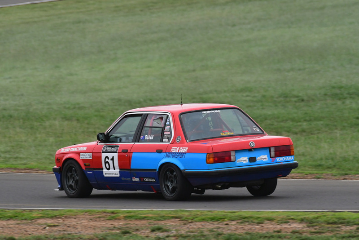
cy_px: 120
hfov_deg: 3.1
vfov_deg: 2.0
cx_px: 180
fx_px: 6733
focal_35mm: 675
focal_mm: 450
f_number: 9
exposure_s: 1/640
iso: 1250
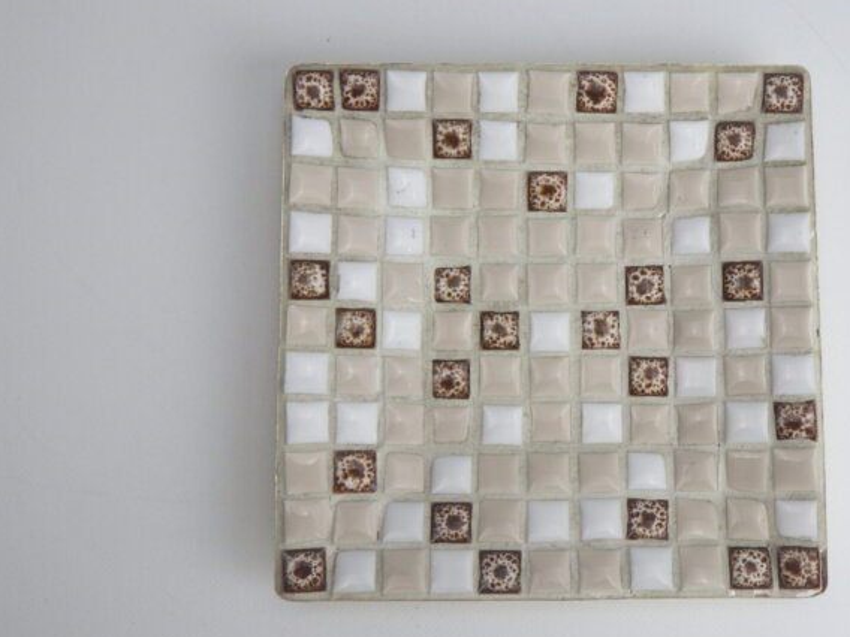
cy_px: 323
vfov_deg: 31.5
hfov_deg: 40.9
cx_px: 545
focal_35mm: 46
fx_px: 1130
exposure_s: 1/100
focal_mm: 6.1
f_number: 3.8
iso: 125
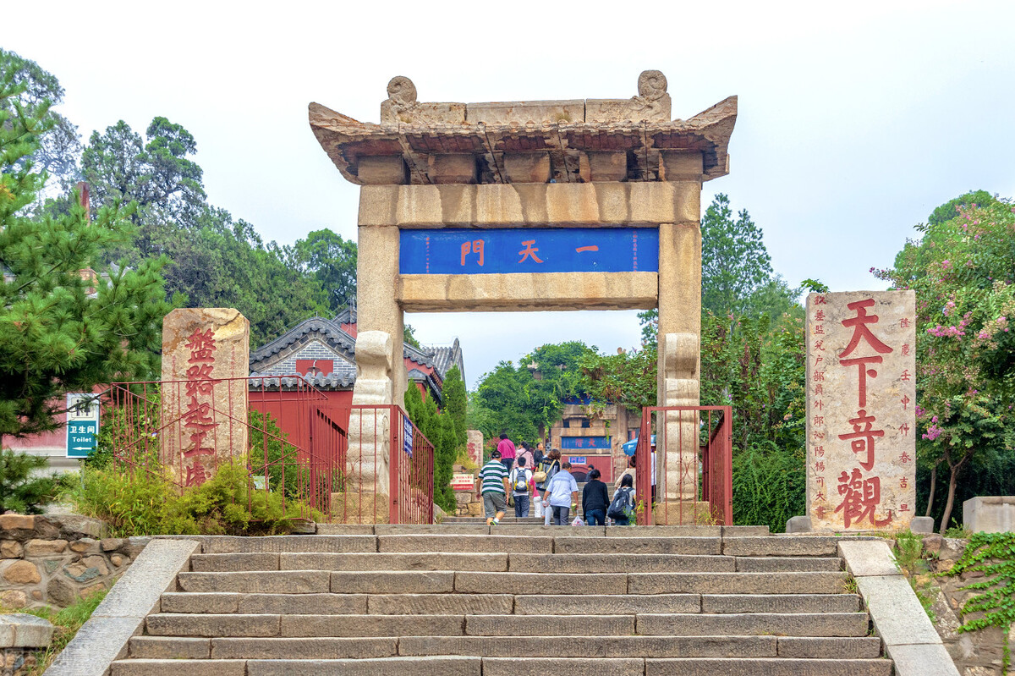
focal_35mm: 40
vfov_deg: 33.4
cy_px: 338
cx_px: 508
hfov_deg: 48.5
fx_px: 1127
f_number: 7.1
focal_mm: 40
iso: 800
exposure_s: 1/800
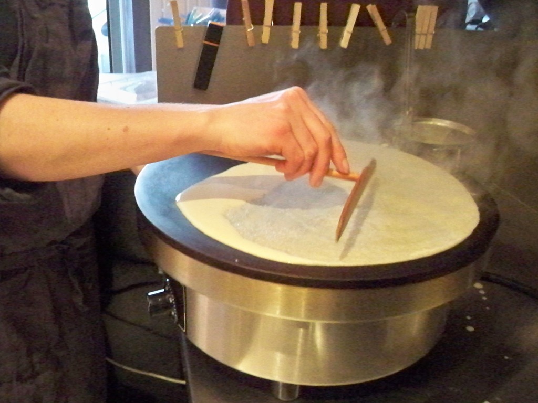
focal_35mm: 35
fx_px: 544
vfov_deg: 40.7
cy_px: 202
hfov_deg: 52.6
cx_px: 269
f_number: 3.1
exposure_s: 1/60
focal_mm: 6.3
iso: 3200
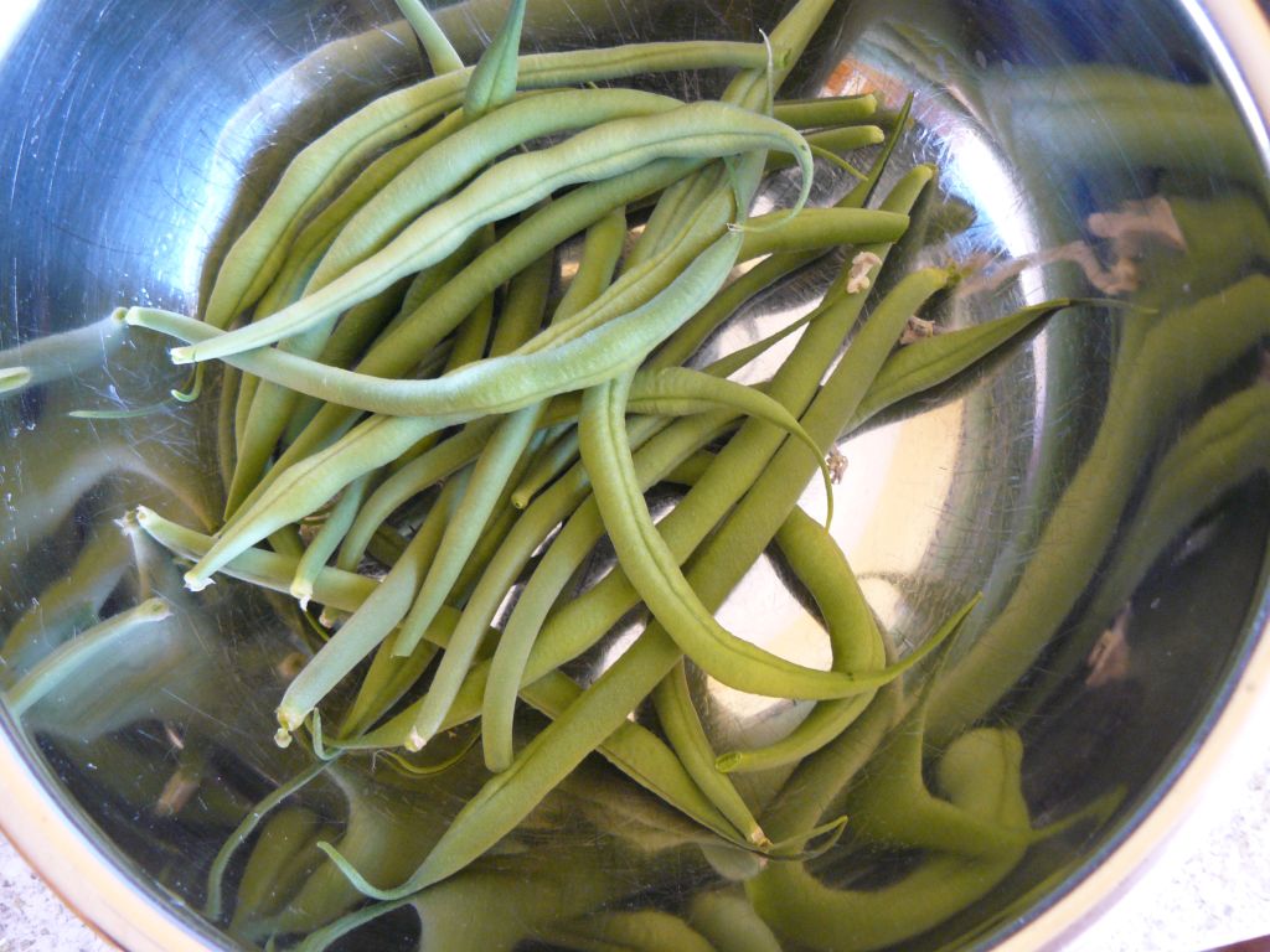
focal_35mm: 36
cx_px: 635
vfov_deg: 39.7
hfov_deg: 51.4
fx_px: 1321
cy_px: 476
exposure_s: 1/25
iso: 200
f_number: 2.8
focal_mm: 6
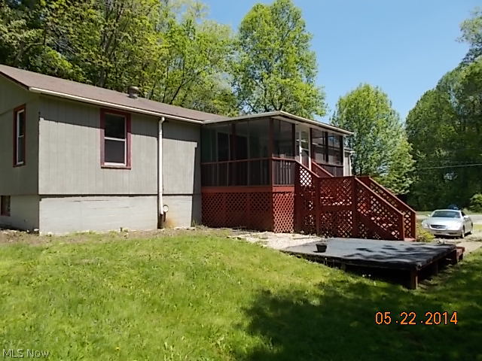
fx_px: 362
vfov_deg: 53.1
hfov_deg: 67.3
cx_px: 241
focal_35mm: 26
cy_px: 180
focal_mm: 4.6
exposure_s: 1/100
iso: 80
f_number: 8
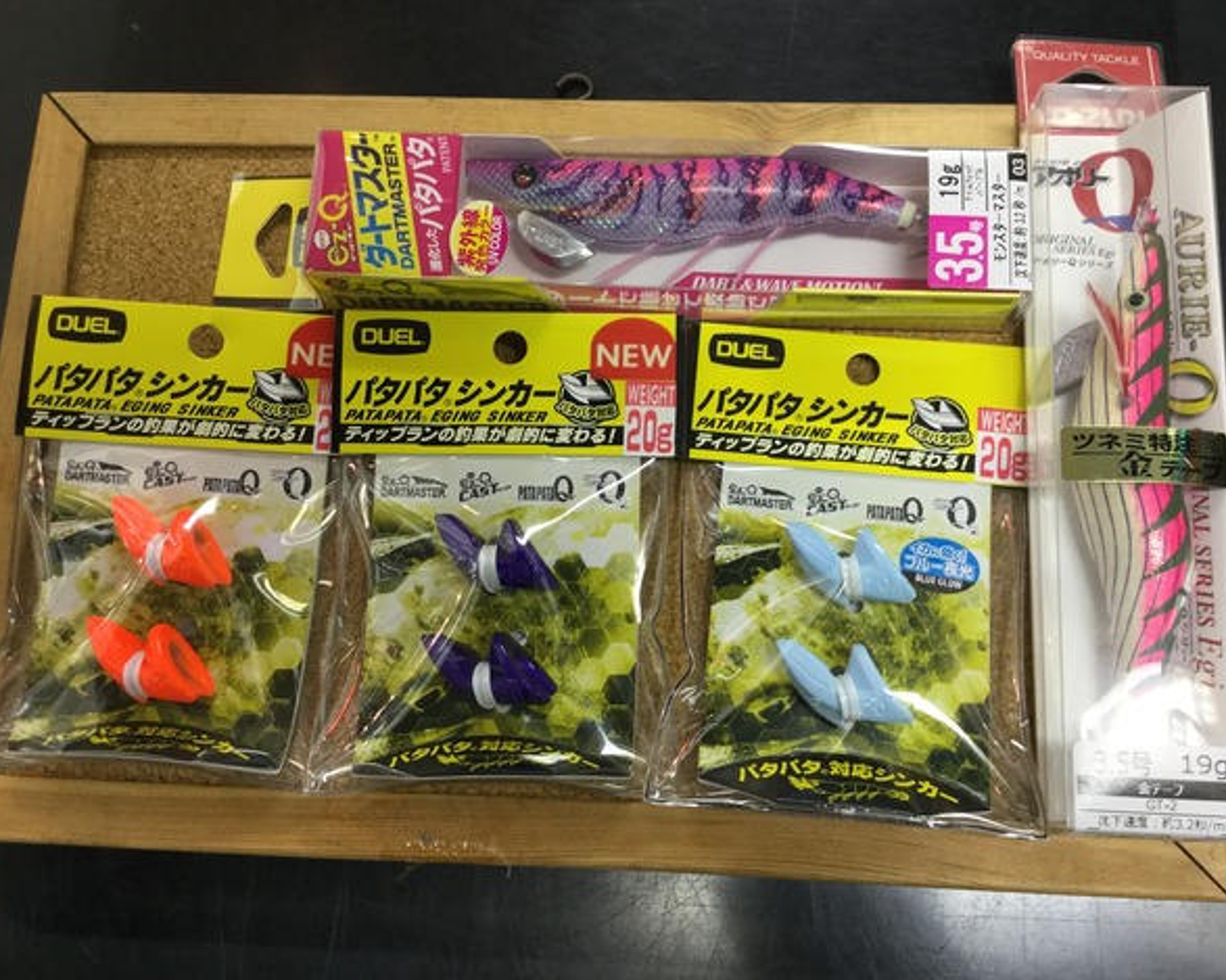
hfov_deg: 54.2
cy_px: 495
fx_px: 1197
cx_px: 643
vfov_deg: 44.5
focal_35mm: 33
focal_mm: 3.3
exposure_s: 1/33
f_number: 2.4
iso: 80
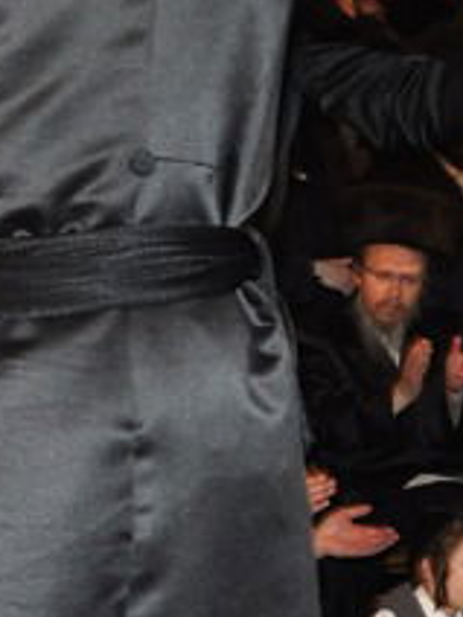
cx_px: 446
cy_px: 361
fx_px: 2978
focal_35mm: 167
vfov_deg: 11.8
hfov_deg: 8.8
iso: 640
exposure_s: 1/60
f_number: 5.6
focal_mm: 24
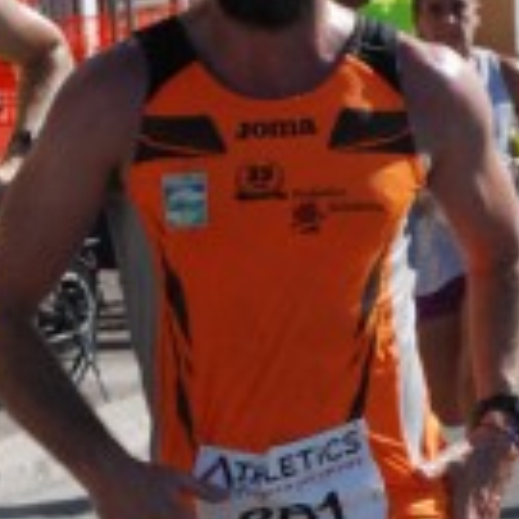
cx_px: 167
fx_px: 5581
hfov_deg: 5.3
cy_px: 630
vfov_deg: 5.3
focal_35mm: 329
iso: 1000
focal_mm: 58
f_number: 7.1
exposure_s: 1/2000
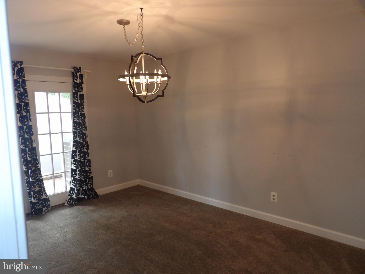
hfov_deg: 71.6
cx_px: 182
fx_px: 253
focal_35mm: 24
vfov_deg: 56.8
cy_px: 137
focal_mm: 4.3
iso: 200
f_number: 3.2
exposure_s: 1/33
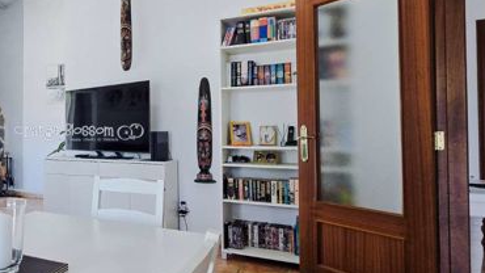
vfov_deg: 42.9
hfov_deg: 62.3
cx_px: 79
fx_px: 347
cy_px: 131
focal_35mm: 27
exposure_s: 1/100
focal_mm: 2.2
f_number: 2.2
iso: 80
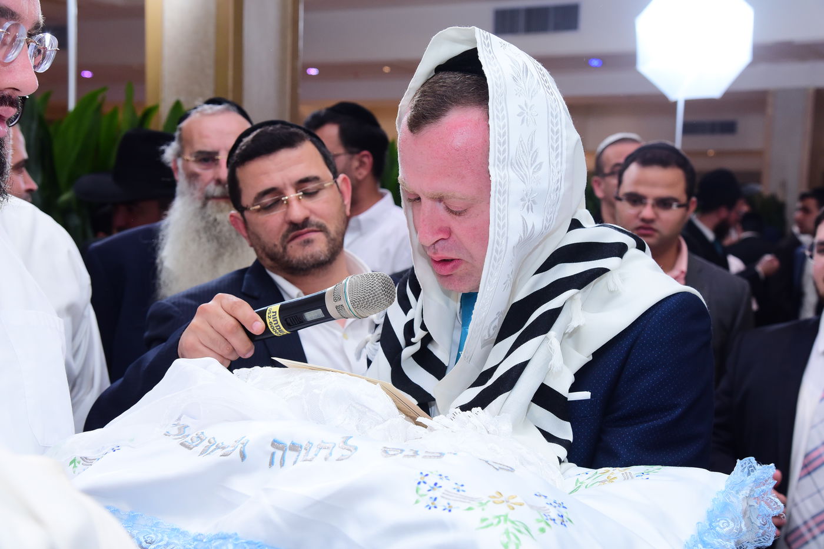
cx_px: 412
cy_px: 274
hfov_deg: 36.3
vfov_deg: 24.6
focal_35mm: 55
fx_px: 1259
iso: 1250
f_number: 5.6
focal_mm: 55
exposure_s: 1/160
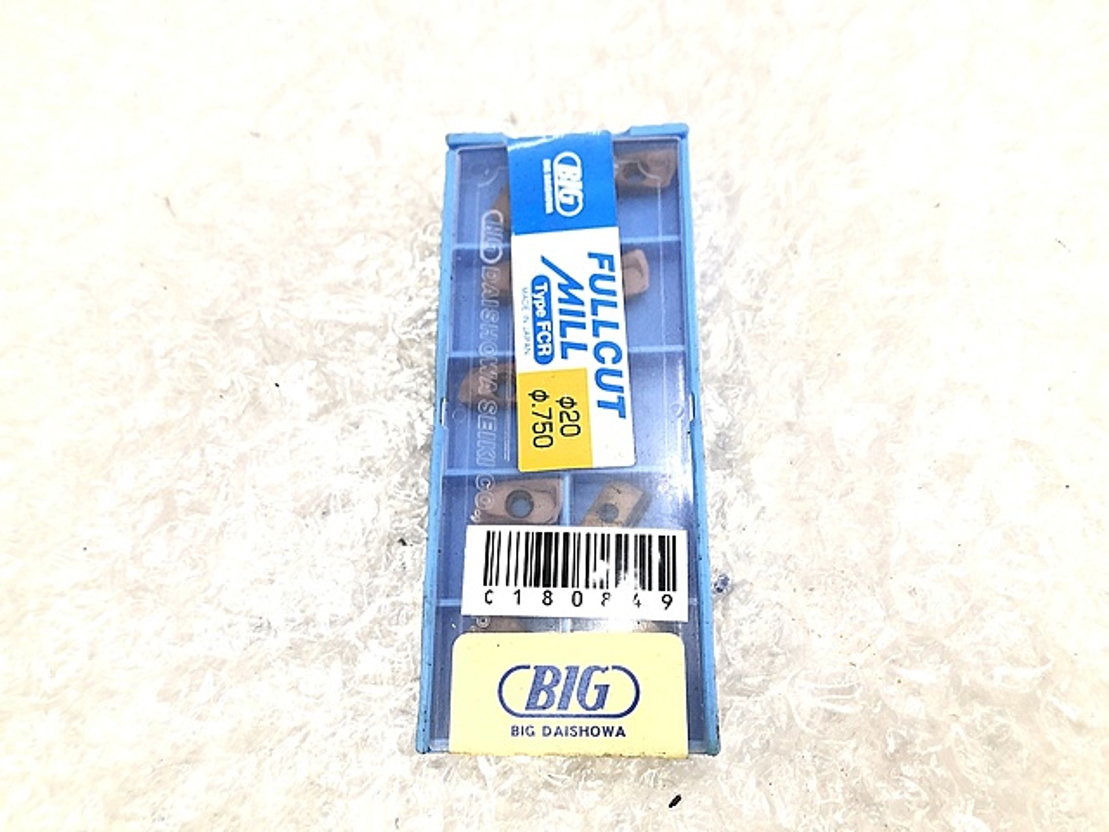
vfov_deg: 49.7
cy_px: 416
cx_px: 554
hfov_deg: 63.4
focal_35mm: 28
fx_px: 897
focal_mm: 3.99
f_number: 1.8
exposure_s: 1/17
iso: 40
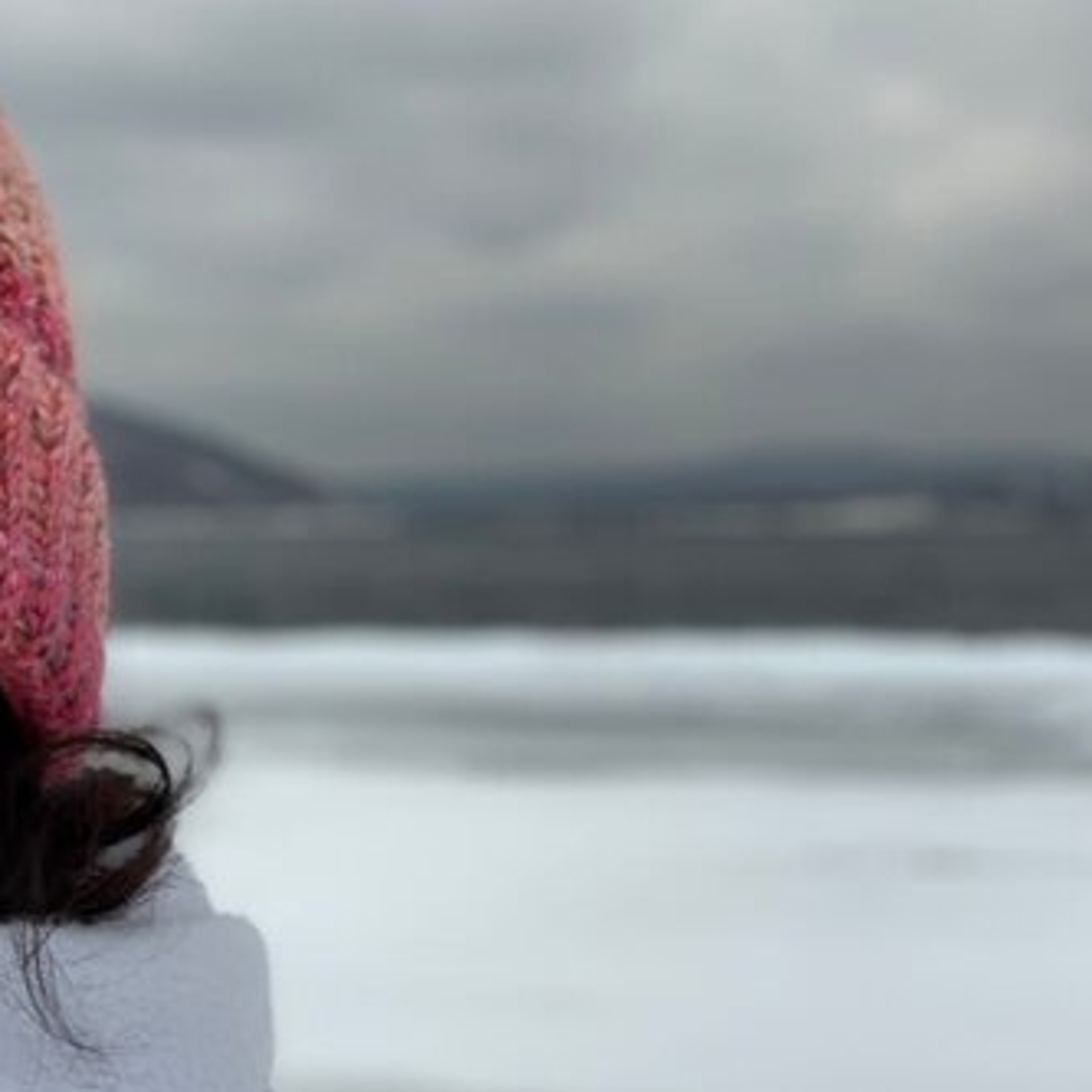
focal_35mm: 68
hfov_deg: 24.7
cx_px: 125
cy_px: 679
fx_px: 2427
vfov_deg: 25.3
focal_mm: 2.87
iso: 16
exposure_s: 1/844
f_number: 2.2
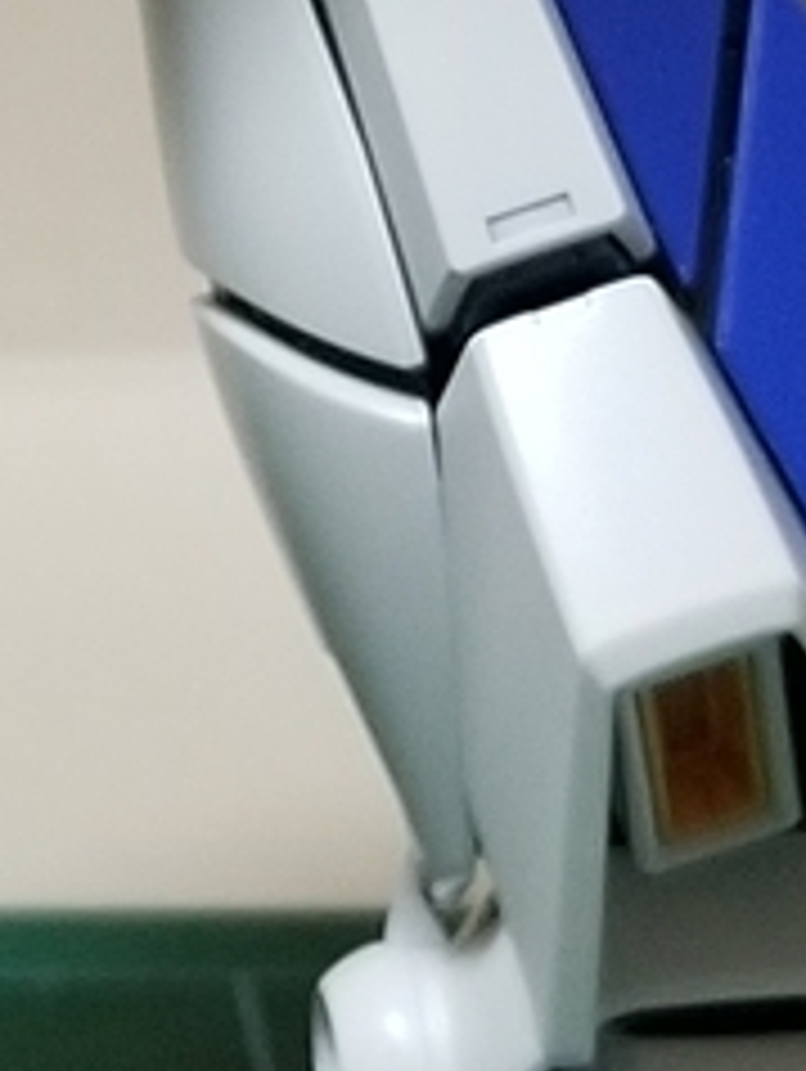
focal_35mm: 131
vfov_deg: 13.8
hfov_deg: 11.0
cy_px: -702
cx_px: -320
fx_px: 4060
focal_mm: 4.25
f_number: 1.7
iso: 250
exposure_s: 1/30
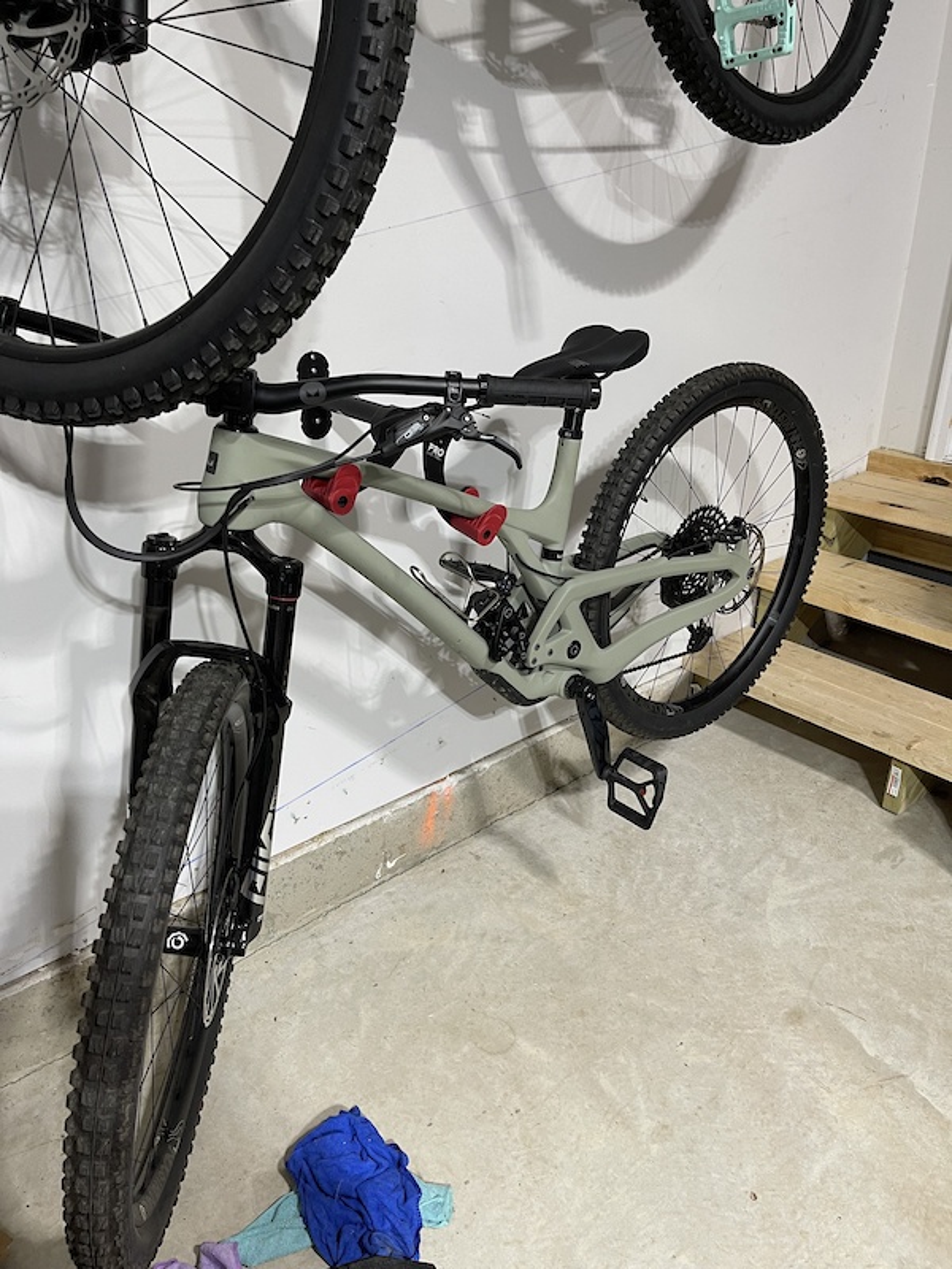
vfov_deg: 67.3
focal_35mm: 26
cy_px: 634
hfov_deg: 53.1
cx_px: 476
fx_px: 953
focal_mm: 5.1
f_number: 1.6
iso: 125
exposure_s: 1/60
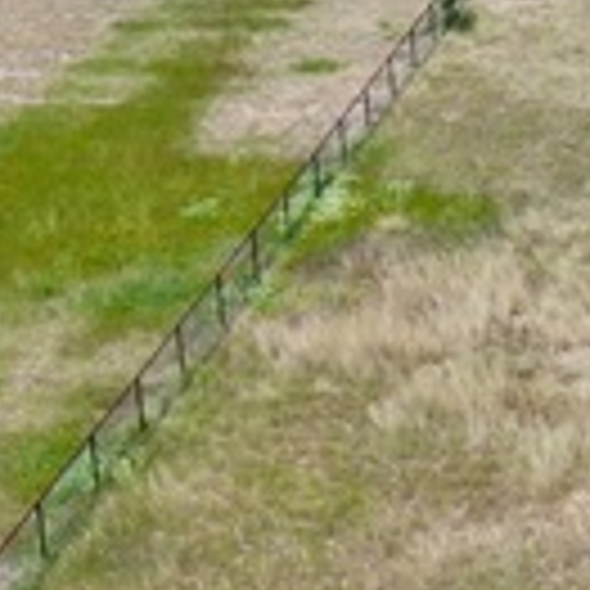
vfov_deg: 12.0
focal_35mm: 142
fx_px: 2738
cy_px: 743
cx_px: 883
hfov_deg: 11.8
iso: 110
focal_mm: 5.69
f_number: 3.2
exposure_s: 1/1250
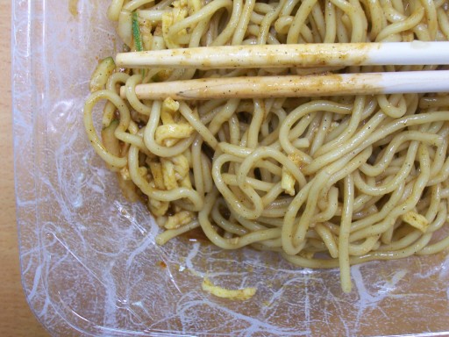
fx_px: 687
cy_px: 168
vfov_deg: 27.5
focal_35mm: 53
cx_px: 224
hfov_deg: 36.2
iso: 160
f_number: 3.2
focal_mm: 8.7
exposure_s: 1/25
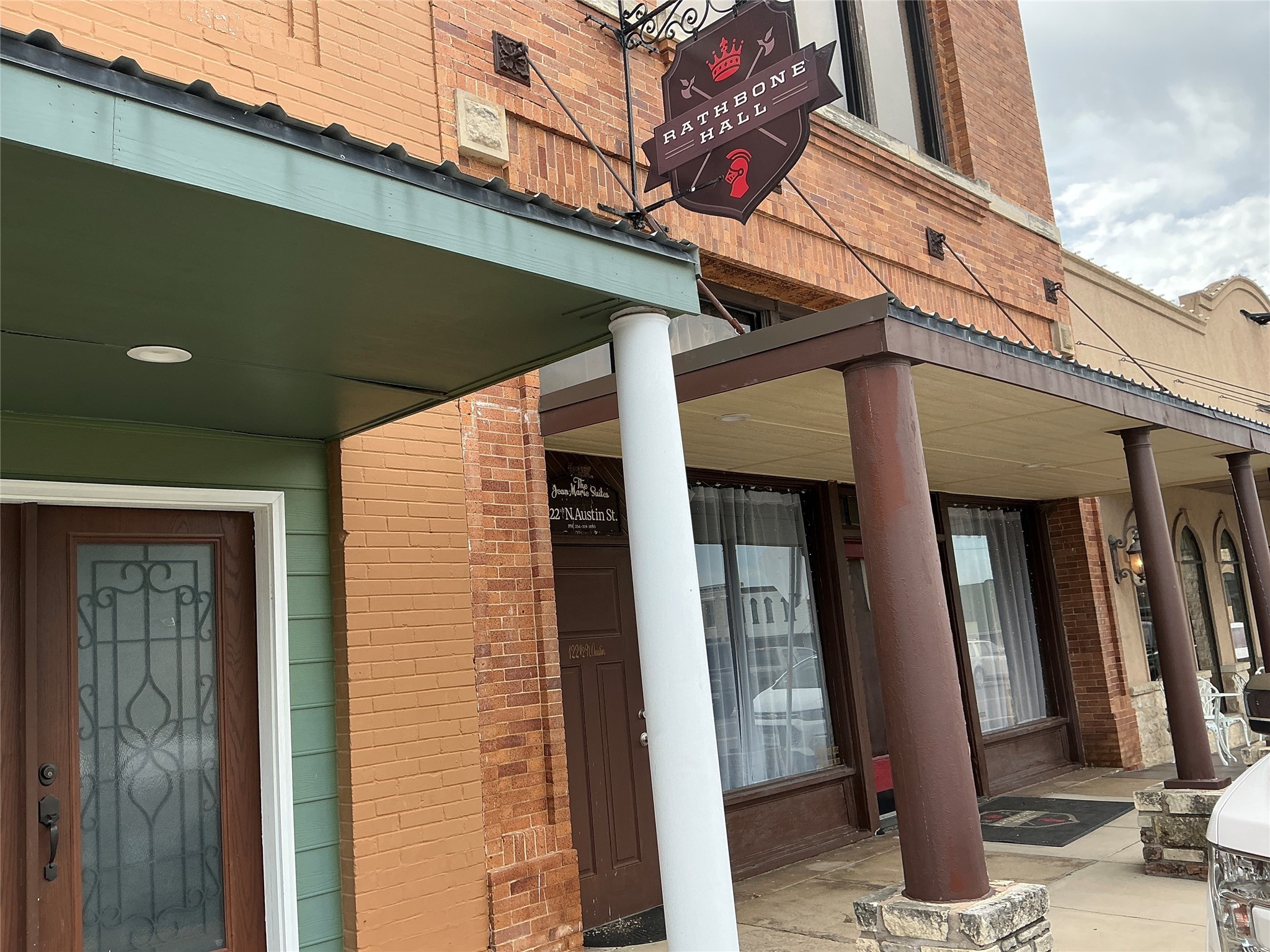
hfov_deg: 63.4
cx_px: 635
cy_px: 476
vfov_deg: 49.7
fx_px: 1027
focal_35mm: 28
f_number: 1.8
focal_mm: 3
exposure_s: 1/400
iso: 25
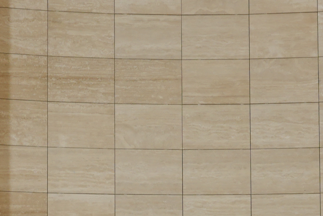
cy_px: 248
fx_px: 1319
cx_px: 74
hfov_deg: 13.9
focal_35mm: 147
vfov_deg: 9.2
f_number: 3.2
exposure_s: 1/40
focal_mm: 14.65
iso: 320
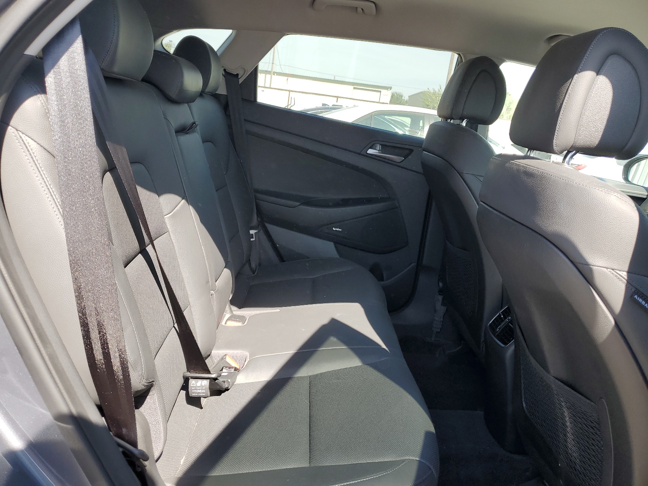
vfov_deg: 53.1
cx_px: 324
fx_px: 487
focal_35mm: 26
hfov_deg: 67.3
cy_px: 243
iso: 50
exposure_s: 1/400
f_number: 1.5
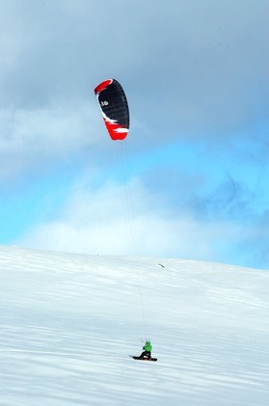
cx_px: 134
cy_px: 203
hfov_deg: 6.1
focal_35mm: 225
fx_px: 2532
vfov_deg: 9.2
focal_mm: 150
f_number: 8
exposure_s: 1/750
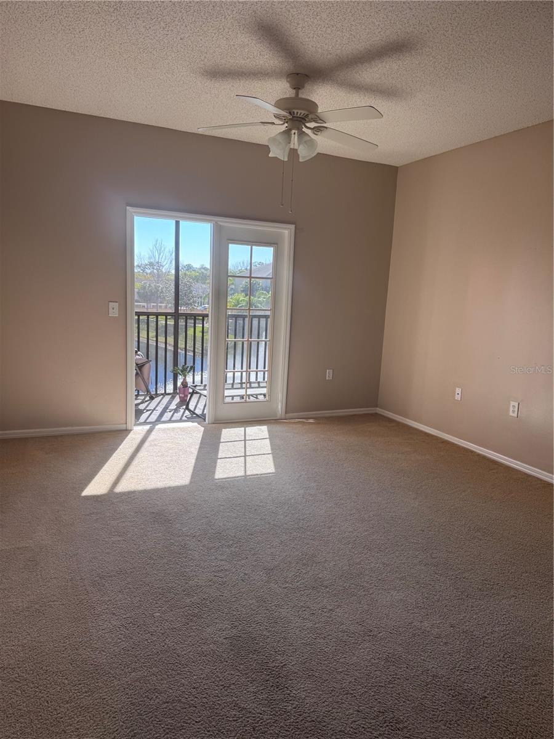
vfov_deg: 71.6
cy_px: 370
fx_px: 512
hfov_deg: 56.8
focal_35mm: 24
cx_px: 277
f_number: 1.78
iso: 80
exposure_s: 1/379
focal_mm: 6.76
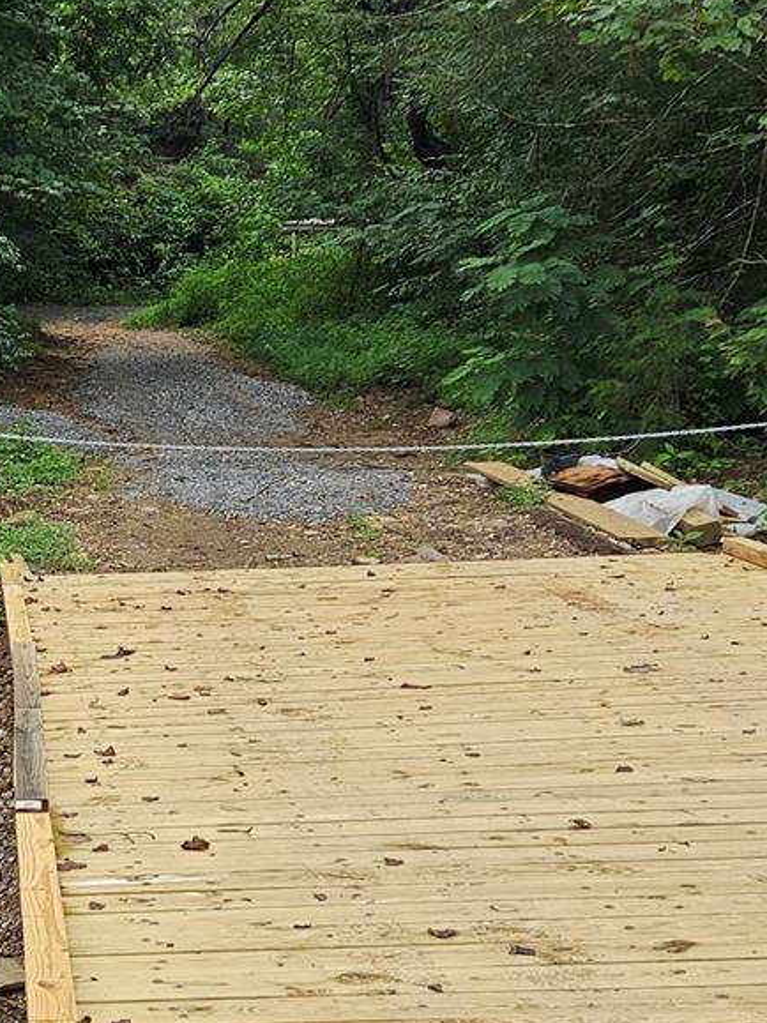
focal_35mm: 61
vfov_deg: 31.6
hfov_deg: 22.5
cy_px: 615
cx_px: -108
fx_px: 1803
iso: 25
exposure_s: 1/396
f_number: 1.8
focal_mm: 5.4
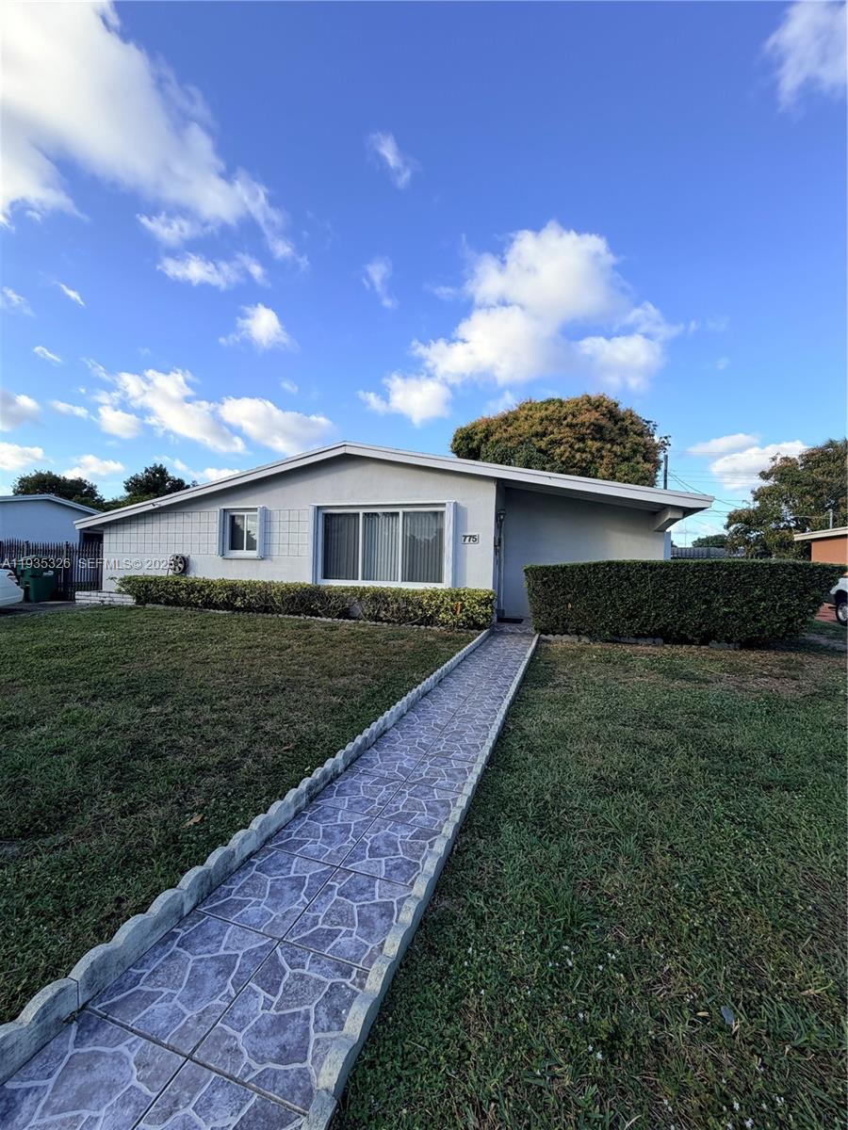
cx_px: 424
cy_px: 565
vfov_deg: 102.1
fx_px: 457
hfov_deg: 85.7
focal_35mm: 14
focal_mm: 2.22
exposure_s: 1/770
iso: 40
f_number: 2.2
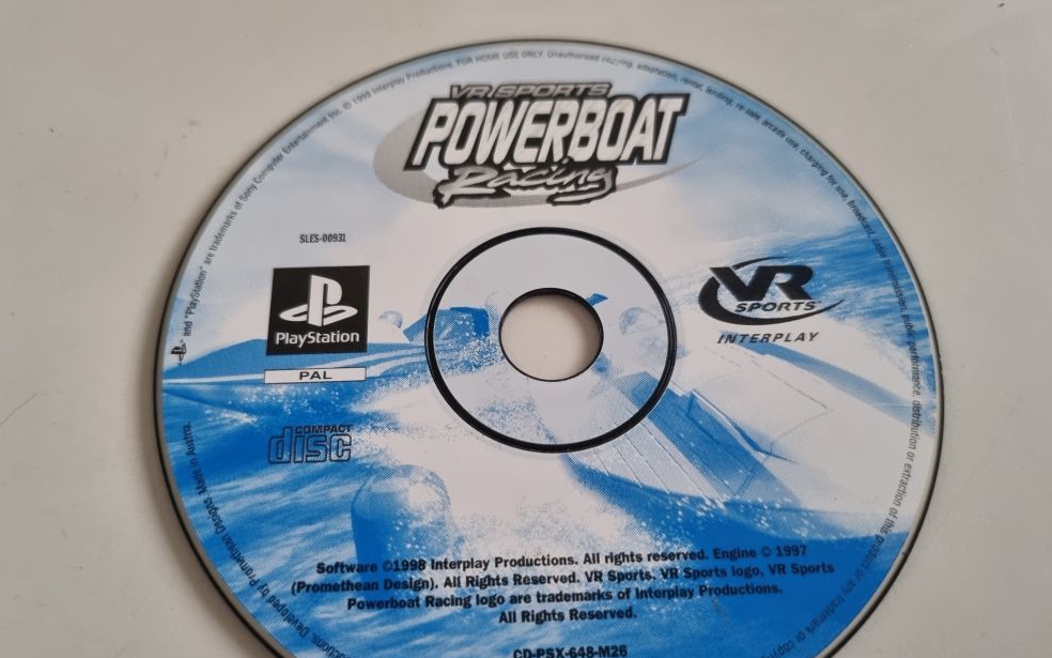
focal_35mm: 28
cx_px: 525
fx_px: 803
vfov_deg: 44.3
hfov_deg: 66.5
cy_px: 391
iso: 640
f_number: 1.8
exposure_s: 1/50
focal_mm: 5.4
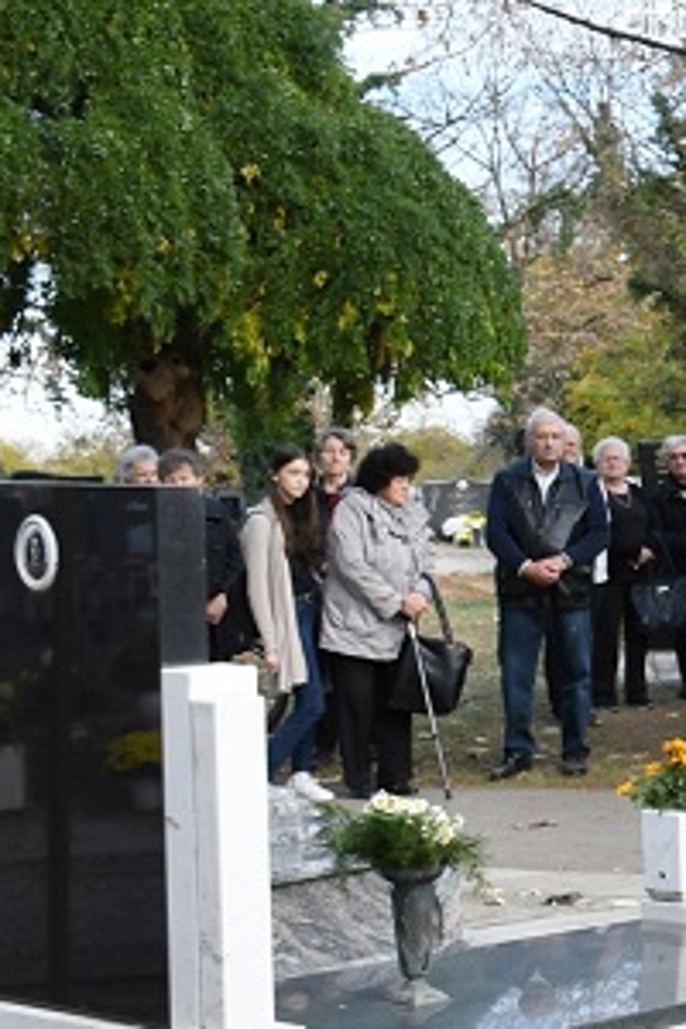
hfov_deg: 13.4
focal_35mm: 88
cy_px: 595
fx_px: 2515
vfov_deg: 23.1
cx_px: 1355
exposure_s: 1/100
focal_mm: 22
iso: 100
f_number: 5.6
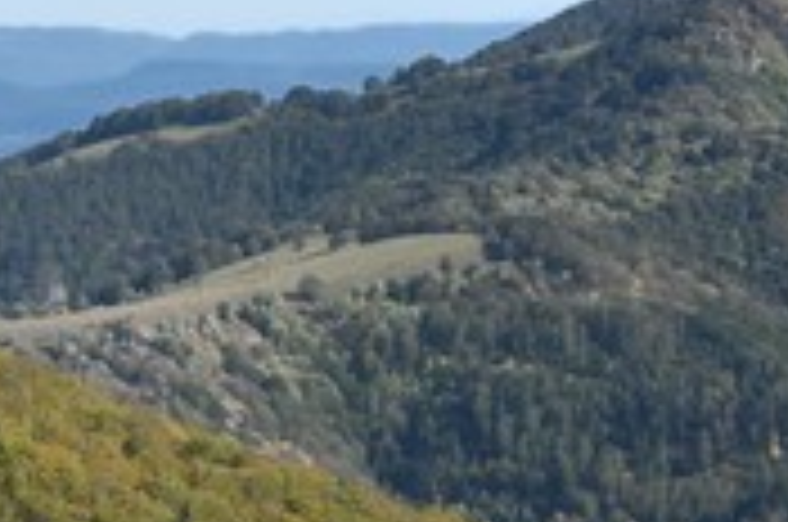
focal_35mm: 385
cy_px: 567
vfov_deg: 3.6
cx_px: 68
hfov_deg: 5.4
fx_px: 8412
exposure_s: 1/250
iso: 200
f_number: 13
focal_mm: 160
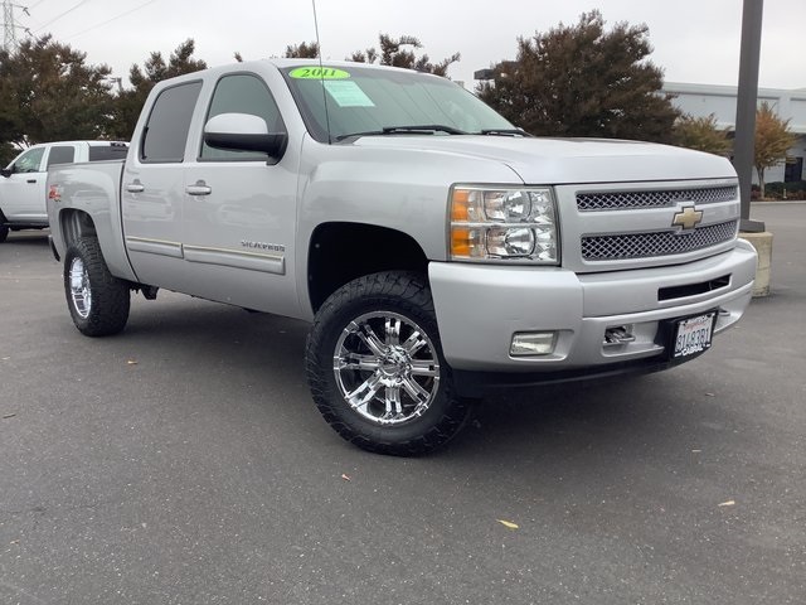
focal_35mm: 31
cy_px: 302
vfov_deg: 45.4
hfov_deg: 58.4
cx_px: 403
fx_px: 722
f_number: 2.4
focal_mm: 3.3
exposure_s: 1/317
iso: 25
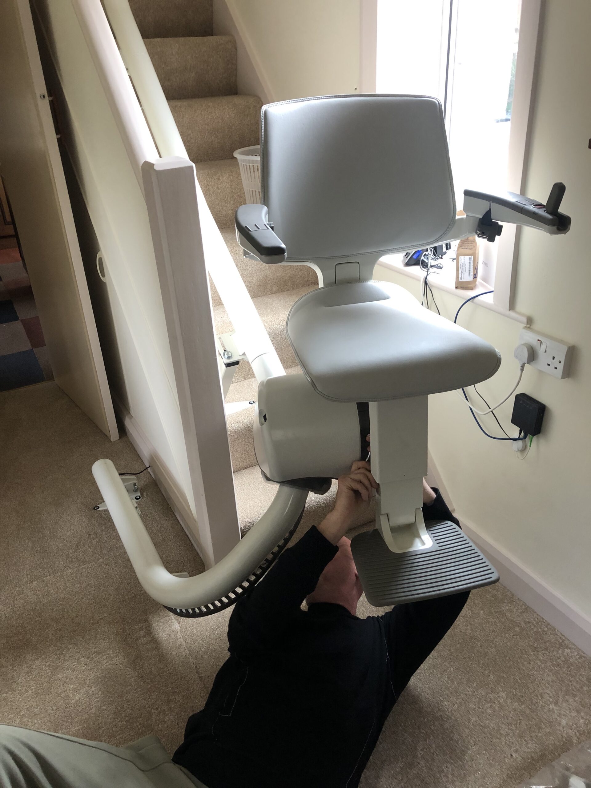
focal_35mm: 28
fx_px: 637
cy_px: 394
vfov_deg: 63.4
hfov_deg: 49.7
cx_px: 296
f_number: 1.8
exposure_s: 1/15
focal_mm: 3.99
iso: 40
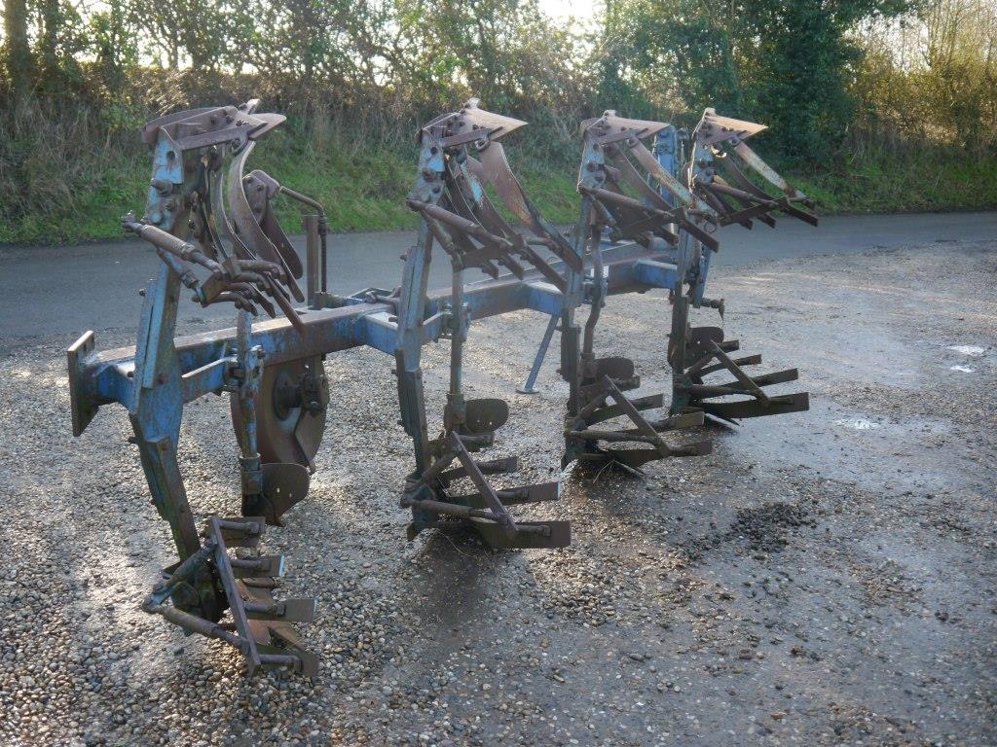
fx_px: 1037
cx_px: 498
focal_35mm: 36
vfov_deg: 39.7
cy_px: 374
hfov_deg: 51.4
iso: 160
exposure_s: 1/80
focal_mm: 18
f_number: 4
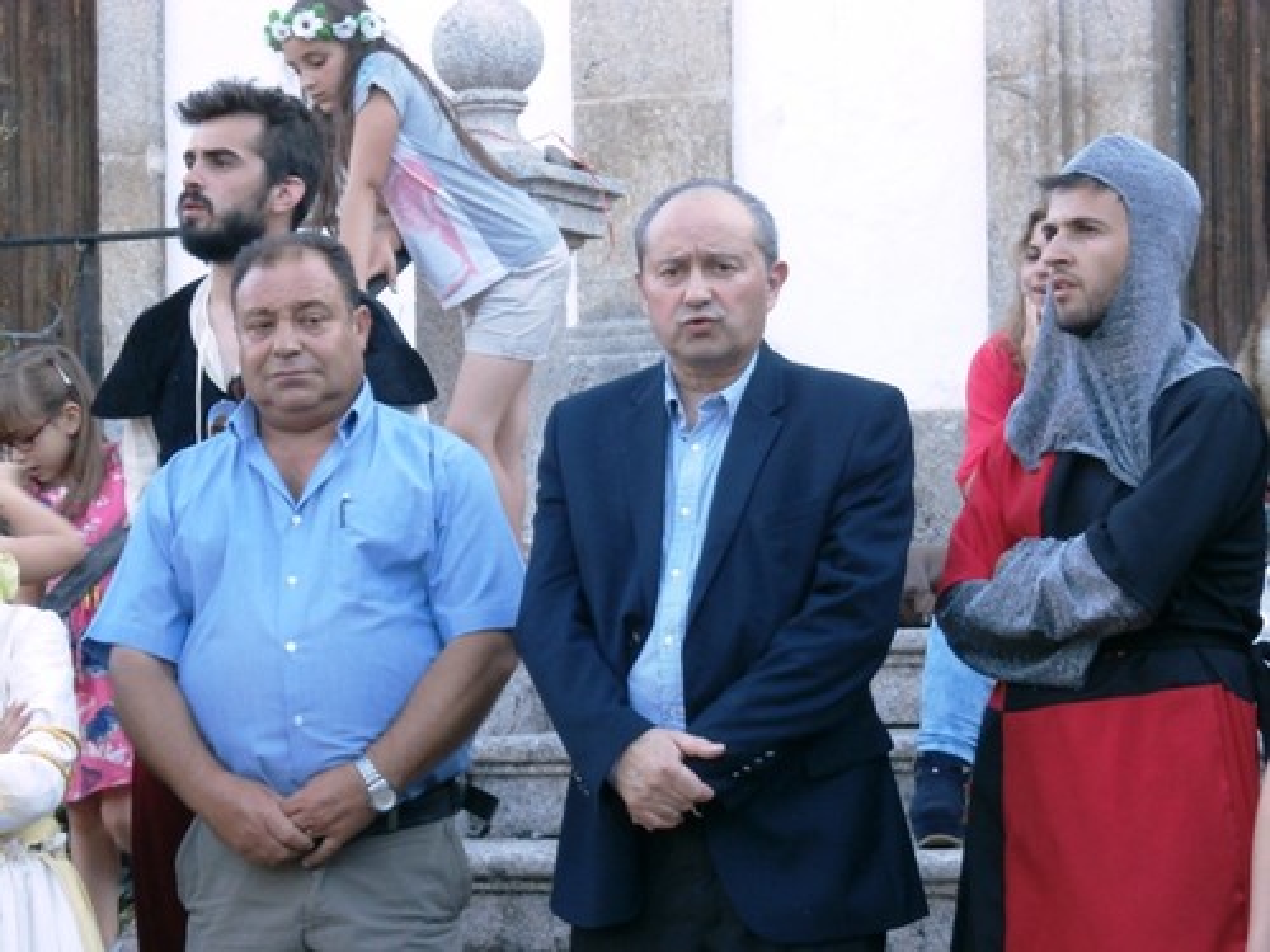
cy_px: 476
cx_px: 635
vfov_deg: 15.2
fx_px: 3559
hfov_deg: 20.2
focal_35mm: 97
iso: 250
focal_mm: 17.34
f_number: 4.9
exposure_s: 1/40
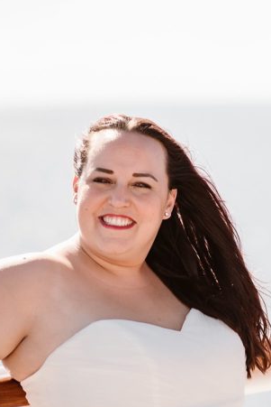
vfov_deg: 10.6
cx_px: 167
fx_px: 2177
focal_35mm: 193
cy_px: 314
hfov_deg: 7.1
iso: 200
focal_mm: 85
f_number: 2.2
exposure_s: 1/4000
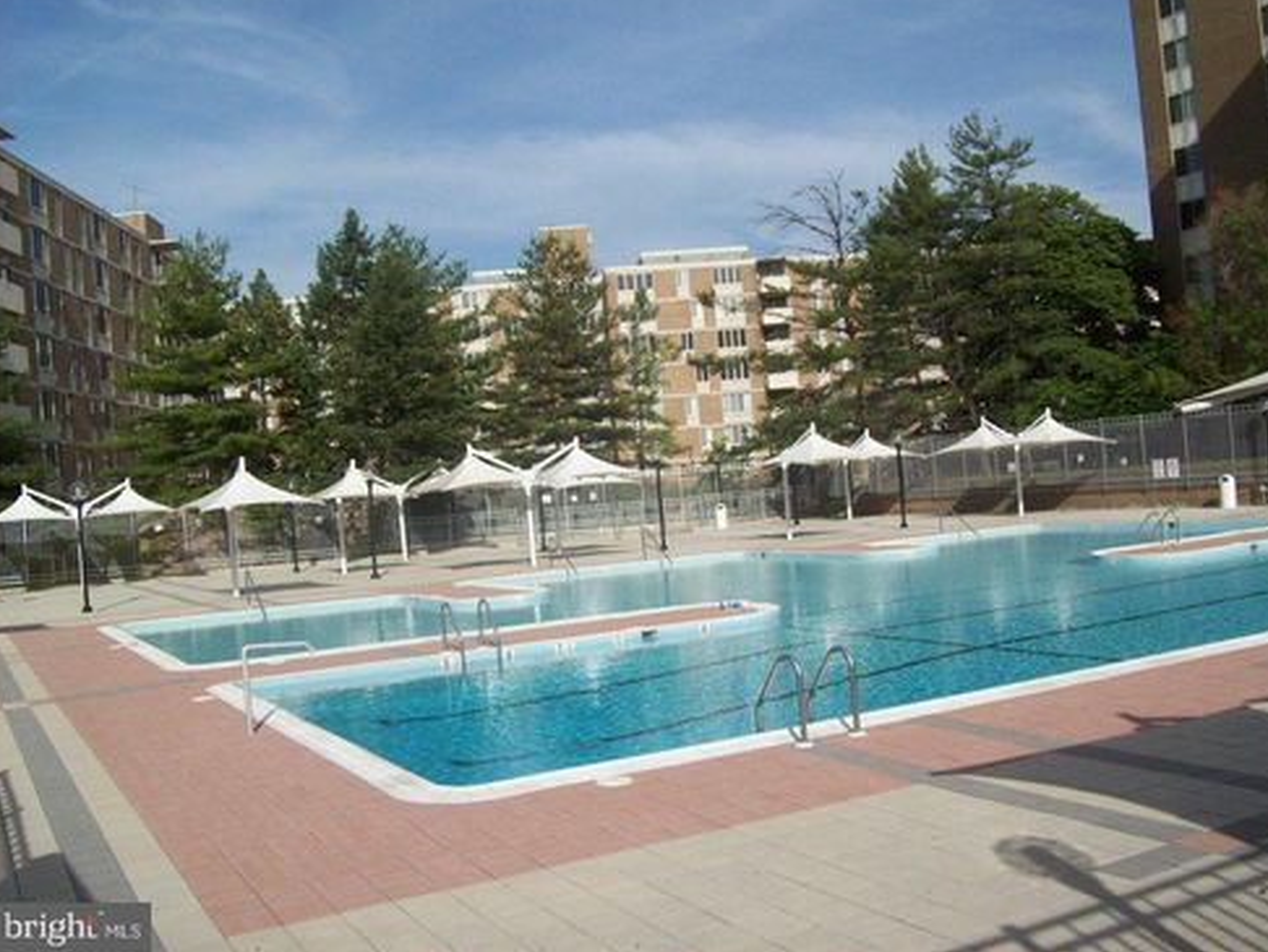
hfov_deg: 50.1
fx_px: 1356
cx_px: 644
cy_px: 466
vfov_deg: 38.7
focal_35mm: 37
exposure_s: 1/945
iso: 80
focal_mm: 6
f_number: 4.8
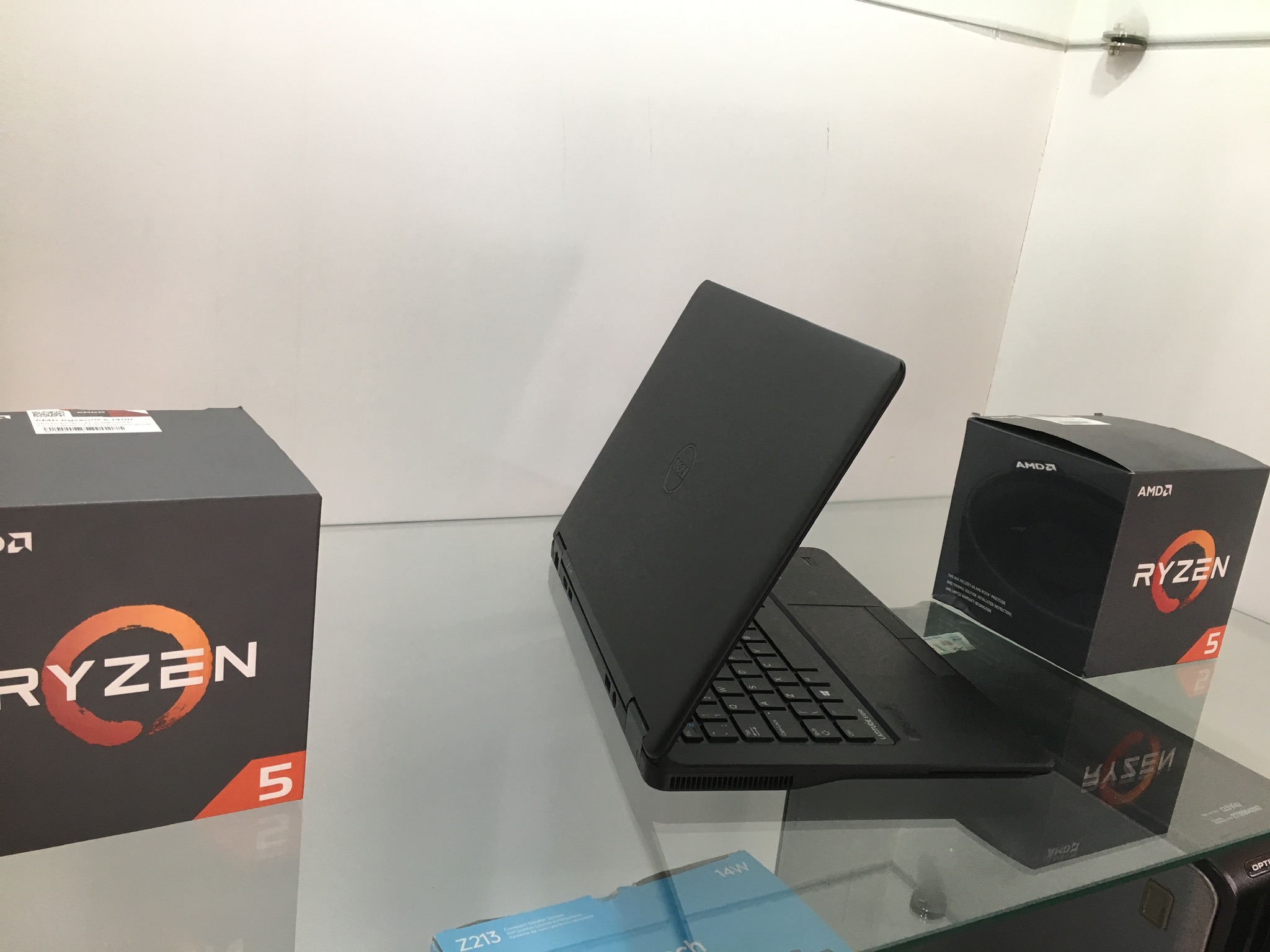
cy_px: 476
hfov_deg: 61.7
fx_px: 1064
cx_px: 635
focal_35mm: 29
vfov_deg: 48.2
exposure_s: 1/33
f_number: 2.2
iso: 50
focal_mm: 4.15
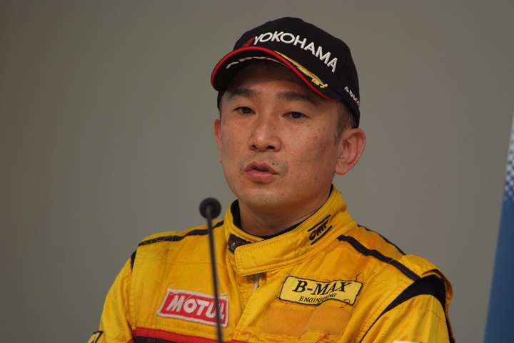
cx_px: 257
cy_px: 172
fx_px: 3855
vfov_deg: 5.1
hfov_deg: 7.6
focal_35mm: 270
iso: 400
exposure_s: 1/125
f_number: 2.8
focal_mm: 180
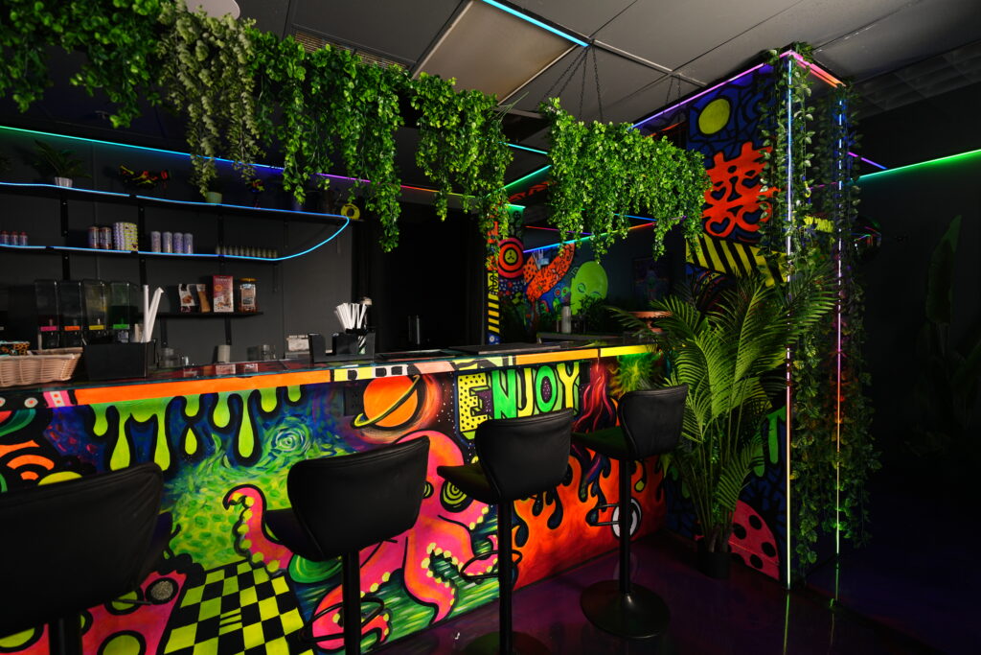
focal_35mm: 16
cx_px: 490
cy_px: 328
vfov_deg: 73.8
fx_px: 436
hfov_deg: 96.7
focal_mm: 16
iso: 250
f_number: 1.8
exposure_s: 1/200
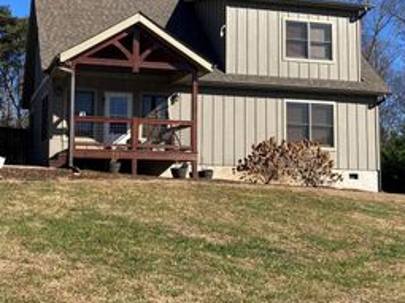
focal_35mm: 55
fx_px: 643
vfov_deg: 26.5
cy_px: 121
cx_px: 146
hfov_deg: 34.7
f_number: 1.8
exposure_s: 1/1389
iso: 20
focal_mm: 3.99
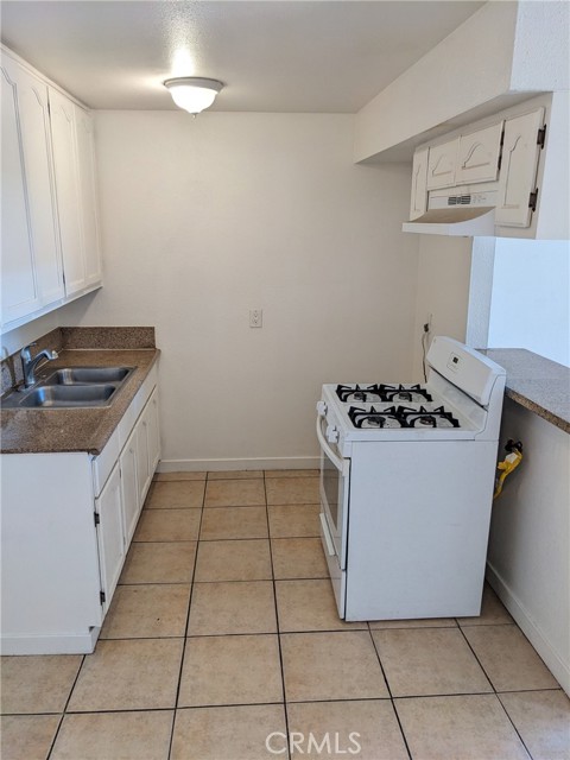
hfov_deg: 51.4
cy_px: 380
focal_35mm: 27
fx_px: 593
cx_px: 285
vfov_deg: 65.3
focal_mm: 4.38
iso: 247
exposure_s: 1/120
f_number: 1.73
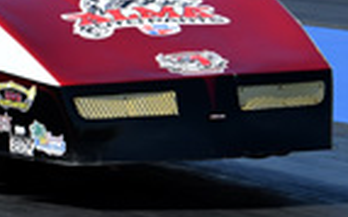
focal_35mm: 374
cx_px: -7
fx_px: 3543
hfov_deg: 5.6
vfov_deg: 3.5
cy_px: 41
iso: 160
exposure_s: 1/1250
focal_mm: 70
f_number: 5.6
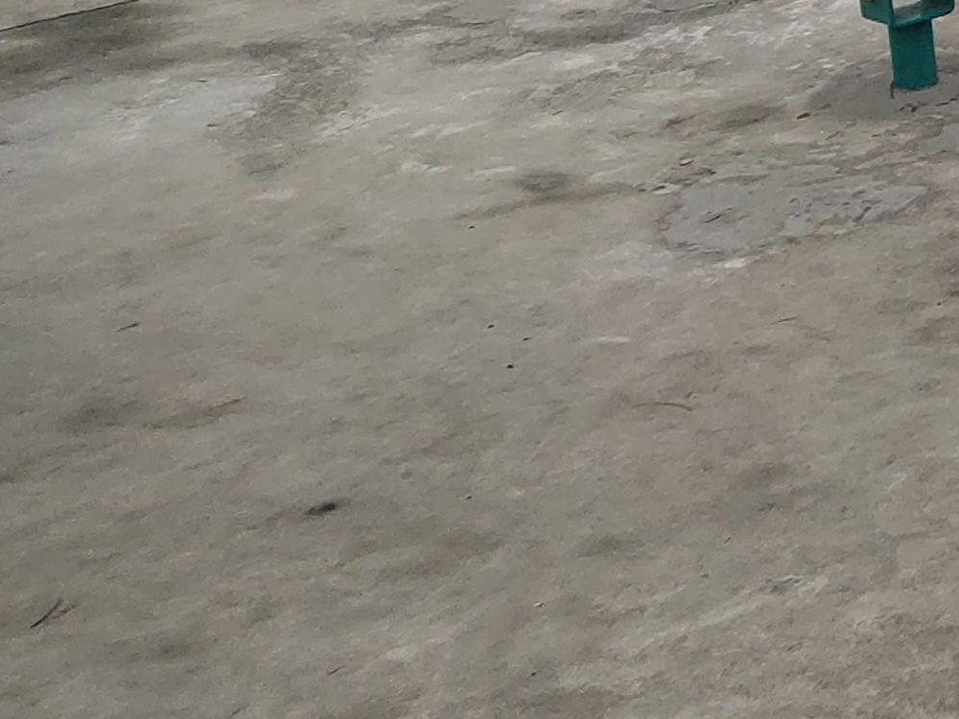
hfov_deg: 13.9
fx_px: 3352
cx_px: 1888
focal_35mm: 121
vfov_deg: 11.4
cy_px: -585
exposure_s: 1/344
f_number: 1.79
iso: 50
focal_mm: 4.35
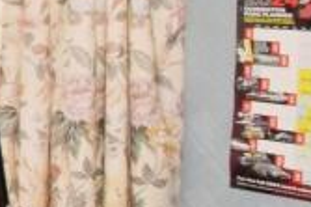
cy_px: 48
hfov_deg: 12.4
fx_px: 794
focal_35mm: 92
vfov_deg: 14.8
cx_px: -564
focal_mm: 10
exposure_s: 1/60
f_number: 18
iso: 1000
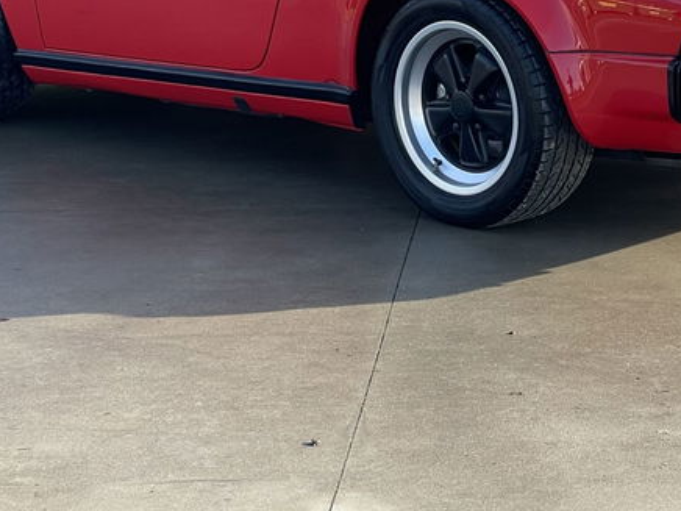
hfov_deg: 16.1
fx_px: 2400
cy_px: -52
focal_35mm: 122
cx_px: 497
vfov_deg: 12.0
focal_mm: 6
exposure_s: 1/235
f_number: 2
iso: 25
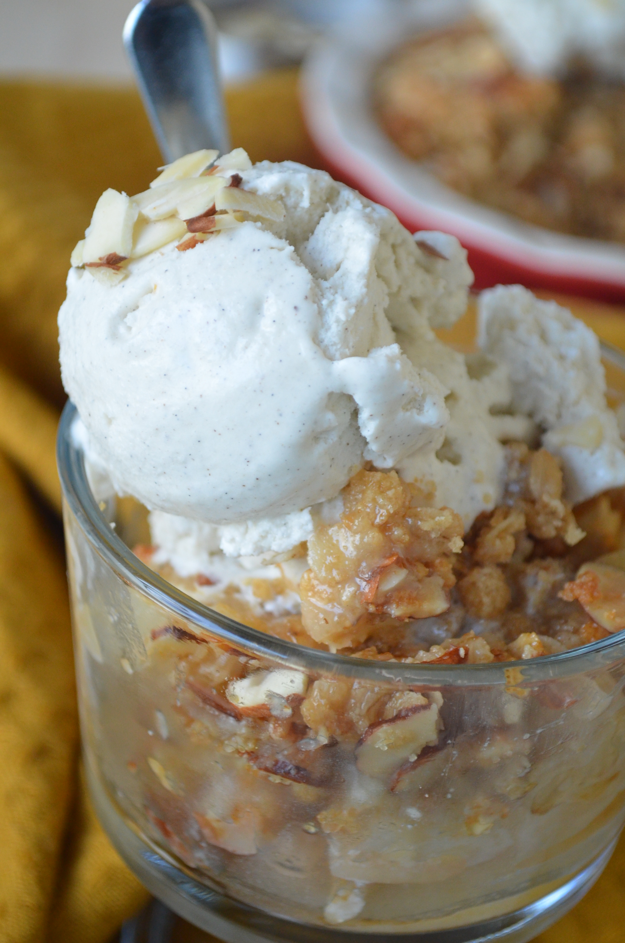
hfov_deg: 16.5
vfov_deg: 24.7
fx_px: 2158
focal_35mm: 82
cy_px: 472
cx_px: 312
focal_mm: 55
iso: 1400
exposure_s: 1/60
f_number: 5.6
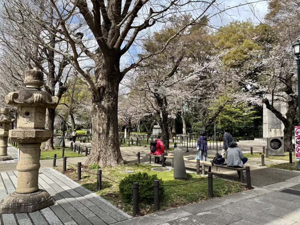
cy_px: 112
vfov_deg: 53.1
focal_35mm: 26
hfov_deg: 67.3
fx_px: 225
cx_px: 150
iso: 50
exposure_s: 1/1912
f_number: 1.6
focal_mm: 5.96
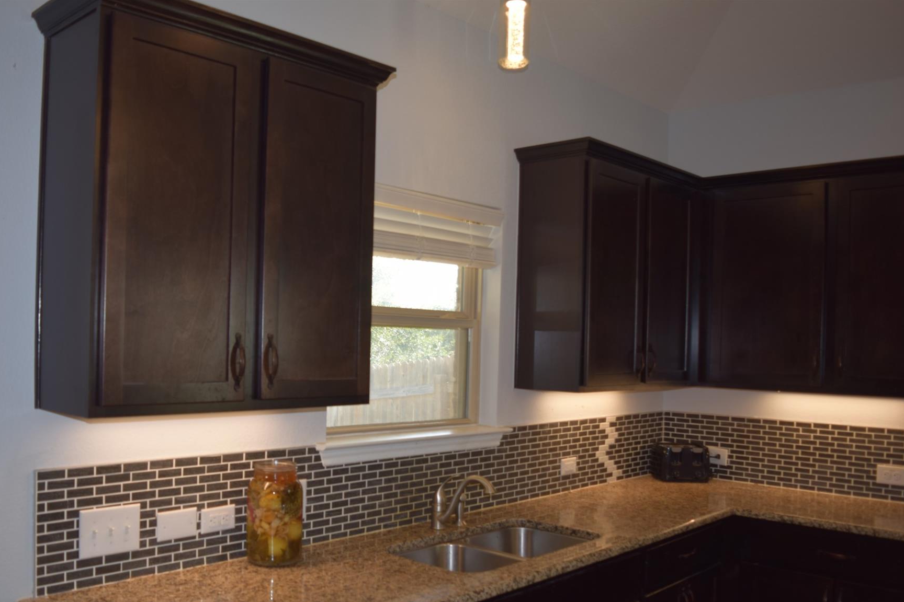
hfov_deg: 58.5
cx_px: 391
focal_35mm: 32
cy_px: 356
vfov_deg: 41.0
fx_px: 803
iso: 110
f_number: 3.5
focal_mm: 18
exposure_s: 1/60
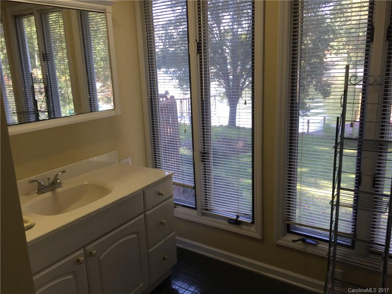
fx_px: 328
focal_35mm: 29
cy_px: 147
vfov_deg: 48.2
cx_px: 196
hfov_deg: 61.7
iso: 32
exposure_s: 1/60
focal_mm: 4.15
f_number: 2.2
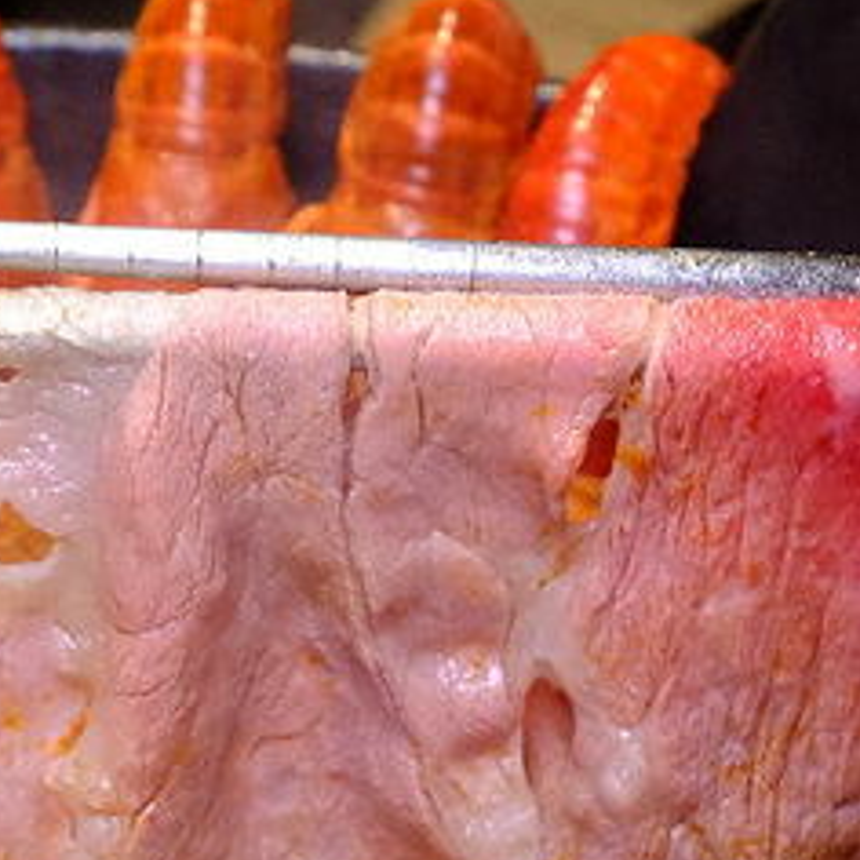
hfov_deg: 18.3
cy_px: 689
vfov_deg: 18.1
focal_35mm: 95
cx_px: 324
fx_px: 2670
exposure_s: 1/160
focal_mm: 20.5
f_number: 6.4
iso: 3200
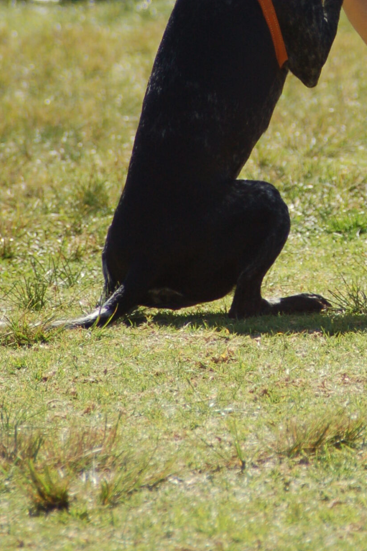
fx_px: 9297
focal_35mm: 608
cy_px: 23
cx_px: 326
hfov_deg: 2.3
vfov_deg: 3.4
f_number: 6
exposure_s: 1/1000
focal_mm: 195
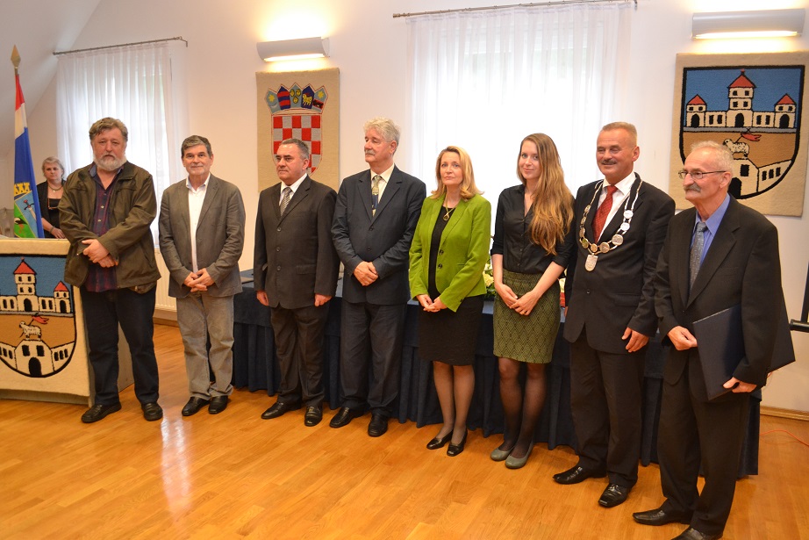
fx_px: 607
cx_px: 404
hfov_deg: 67.4
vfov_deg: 47.9
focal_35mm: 27
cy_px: 270
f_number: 3.5
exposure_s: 1/60
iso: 1400
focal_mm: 18
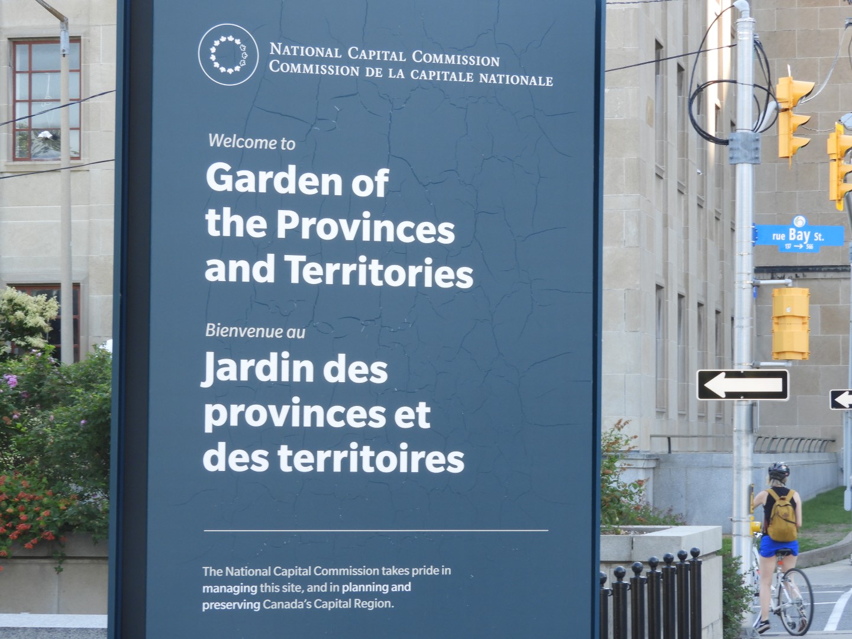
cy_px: 320
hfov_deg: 17.1
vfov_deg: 12.9
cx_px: 426
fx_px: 2830
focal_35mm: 115
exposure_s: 1/60
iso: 125
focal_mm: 20.6
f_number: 5
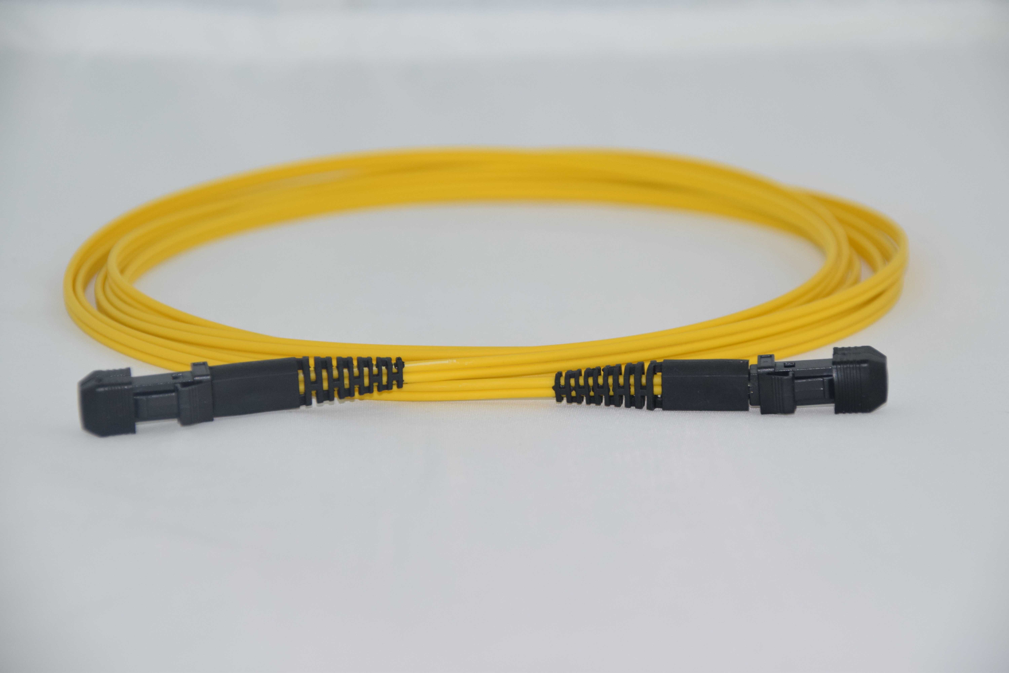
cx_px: 504
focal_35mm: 150
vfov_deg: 9.1
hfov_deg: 13.7
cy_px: 336
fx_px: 4204
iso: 800
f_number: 6.3
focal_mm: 100
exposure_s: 1/100
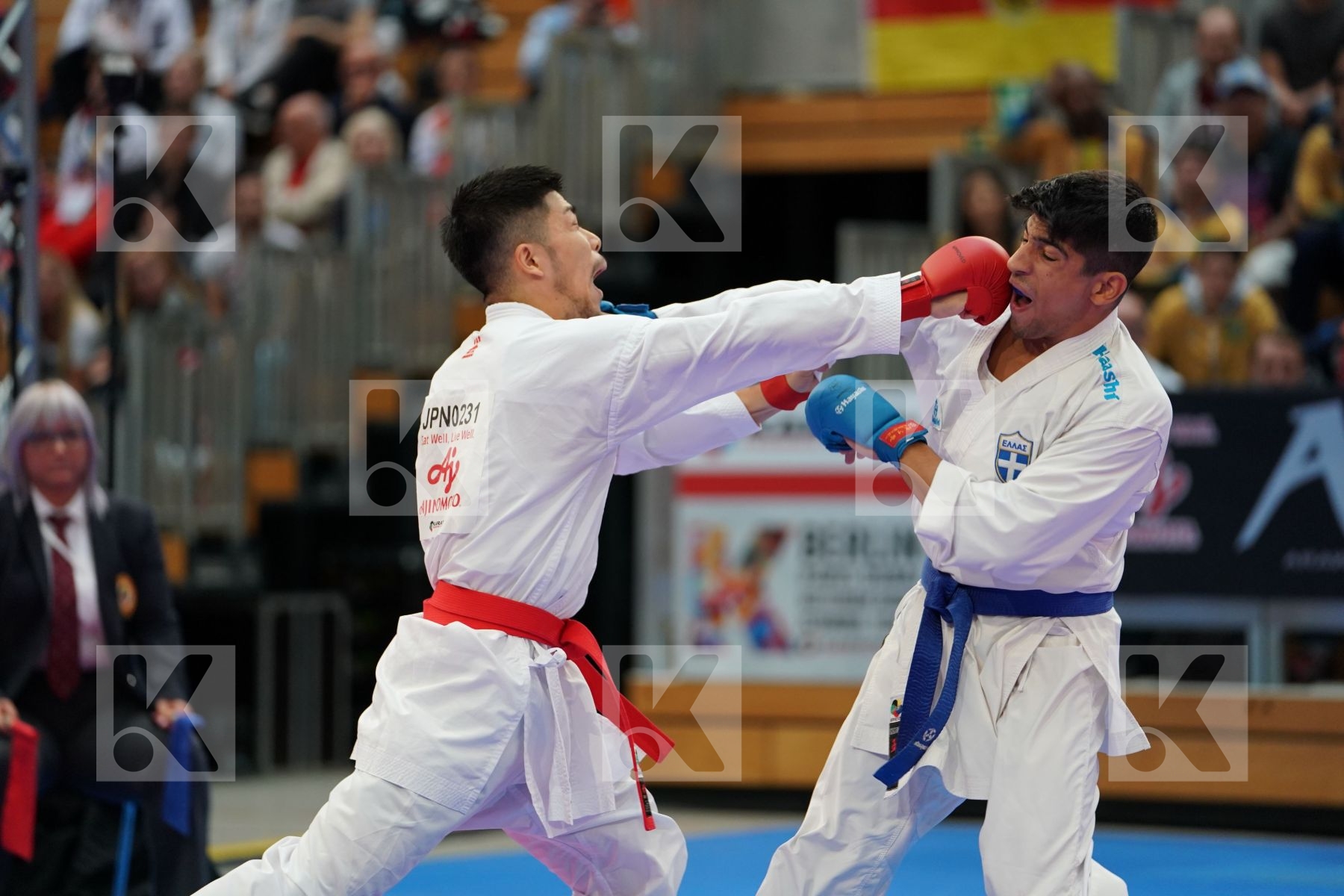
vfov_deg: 7.9
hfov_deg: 11.8
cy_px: 448
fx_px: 6495
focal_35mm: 174
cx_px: 672
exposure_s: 1/1000
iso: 2000
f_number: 2.8
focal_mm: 174
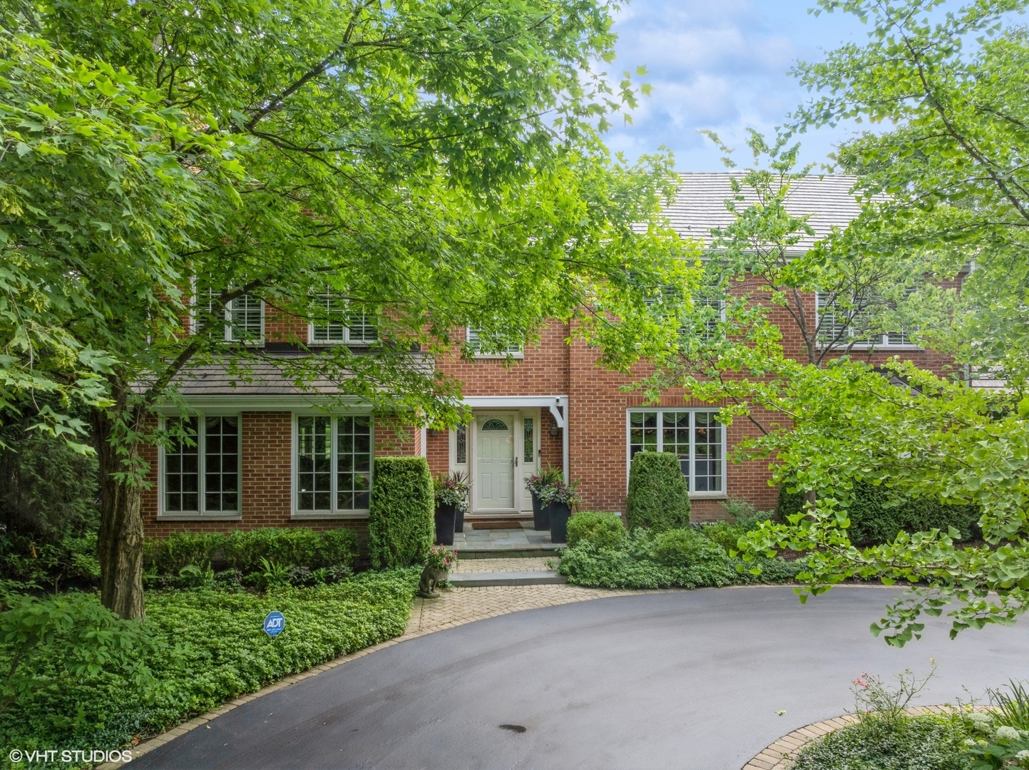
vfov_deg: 56.8
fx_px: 713
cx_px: 514
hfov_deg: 71.6
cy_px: 385
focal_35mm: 24
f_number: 8
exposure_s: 1/80
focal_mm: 12.29
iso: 200
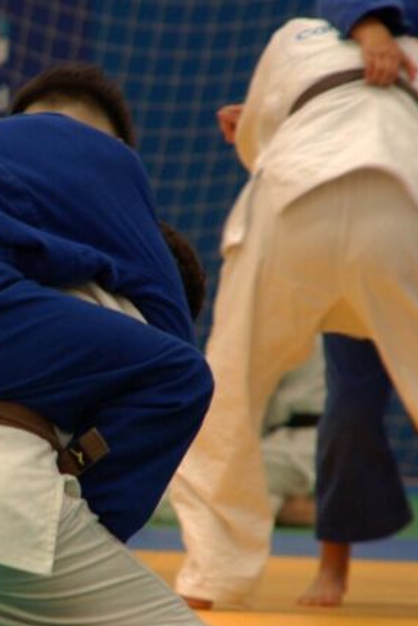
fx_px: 12382
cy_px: 354
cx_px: 3
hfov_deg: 1.9
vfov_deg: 2.9
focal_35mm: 711
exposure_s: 1/100
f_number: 6.3
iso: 800
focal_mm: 200
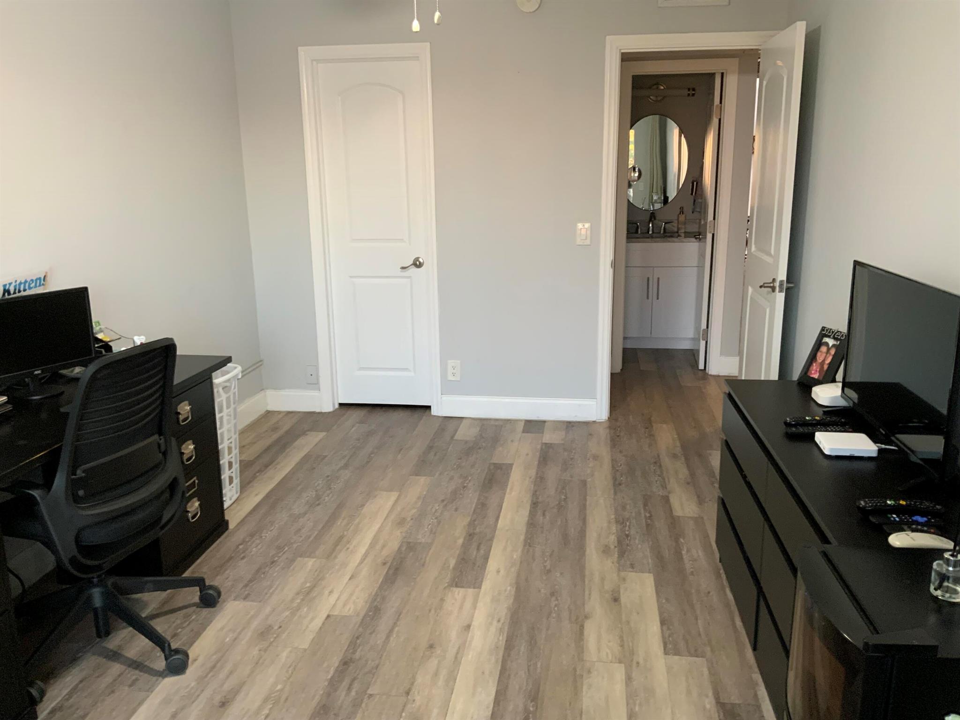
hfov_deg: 61.7
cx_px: 480
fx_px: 804
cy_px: 360
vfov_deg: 48.2
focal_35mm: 29
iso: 200
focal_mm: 3
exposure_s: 1/60
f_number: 1.8
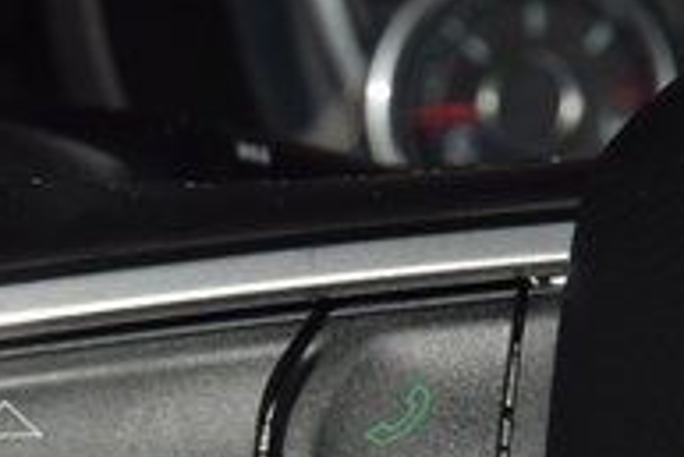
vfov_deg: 3.9
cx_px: 142
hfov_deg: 5.9
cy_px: 579
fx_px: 6617
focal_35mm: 348
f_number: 8
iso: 100
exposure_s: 1/125
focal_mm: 70
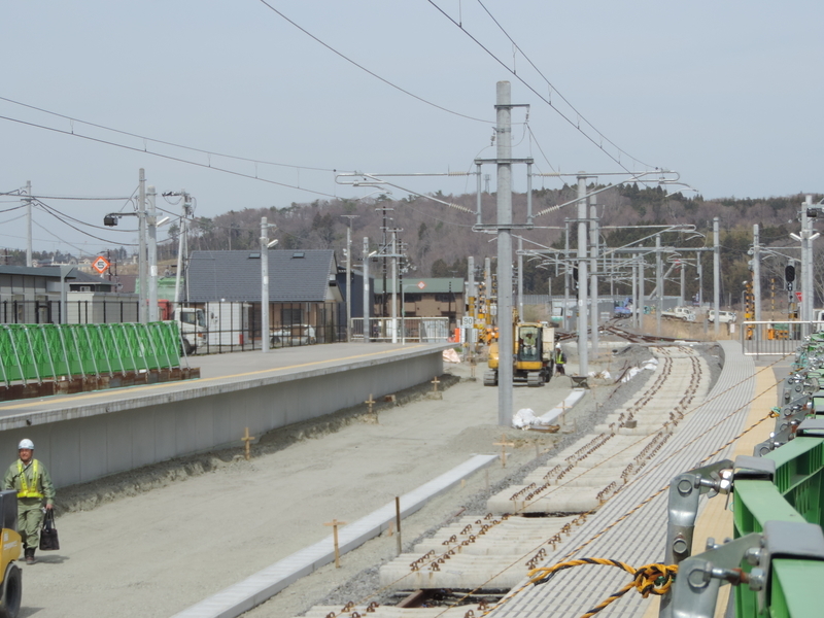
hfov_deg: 18.7
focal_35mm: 105
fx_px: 2499
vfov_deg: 14.1
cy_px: 309
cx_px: 412
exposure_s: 1/800
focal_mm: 18.7
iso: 80
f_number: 4.2
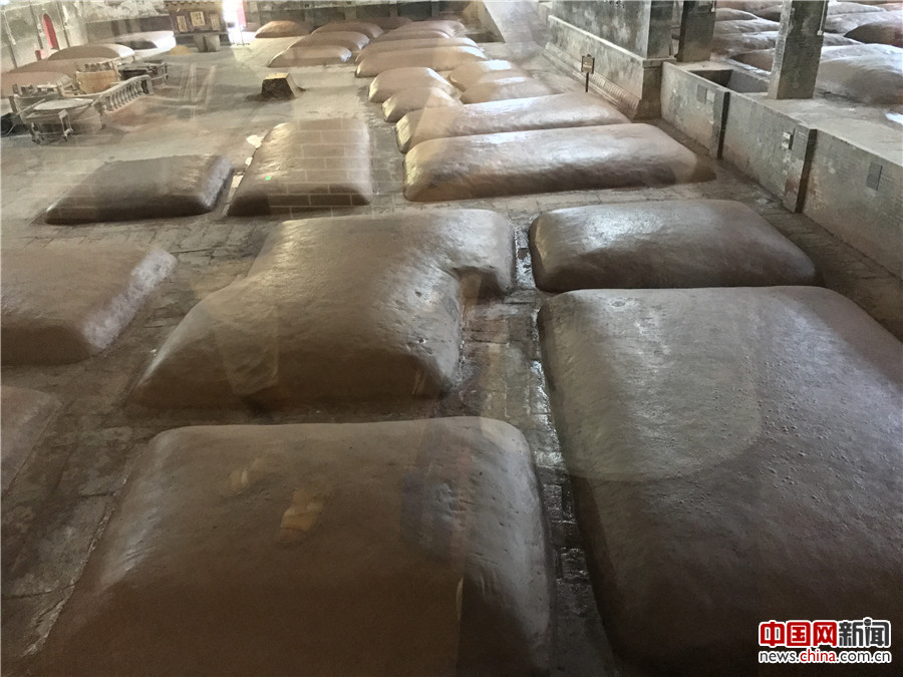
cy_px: 338
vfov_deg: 49.7
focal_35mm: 28
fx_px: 730
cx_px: 452
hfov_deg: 63.4
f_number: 1.8
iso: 400
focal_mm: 3.99
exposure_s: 1/17
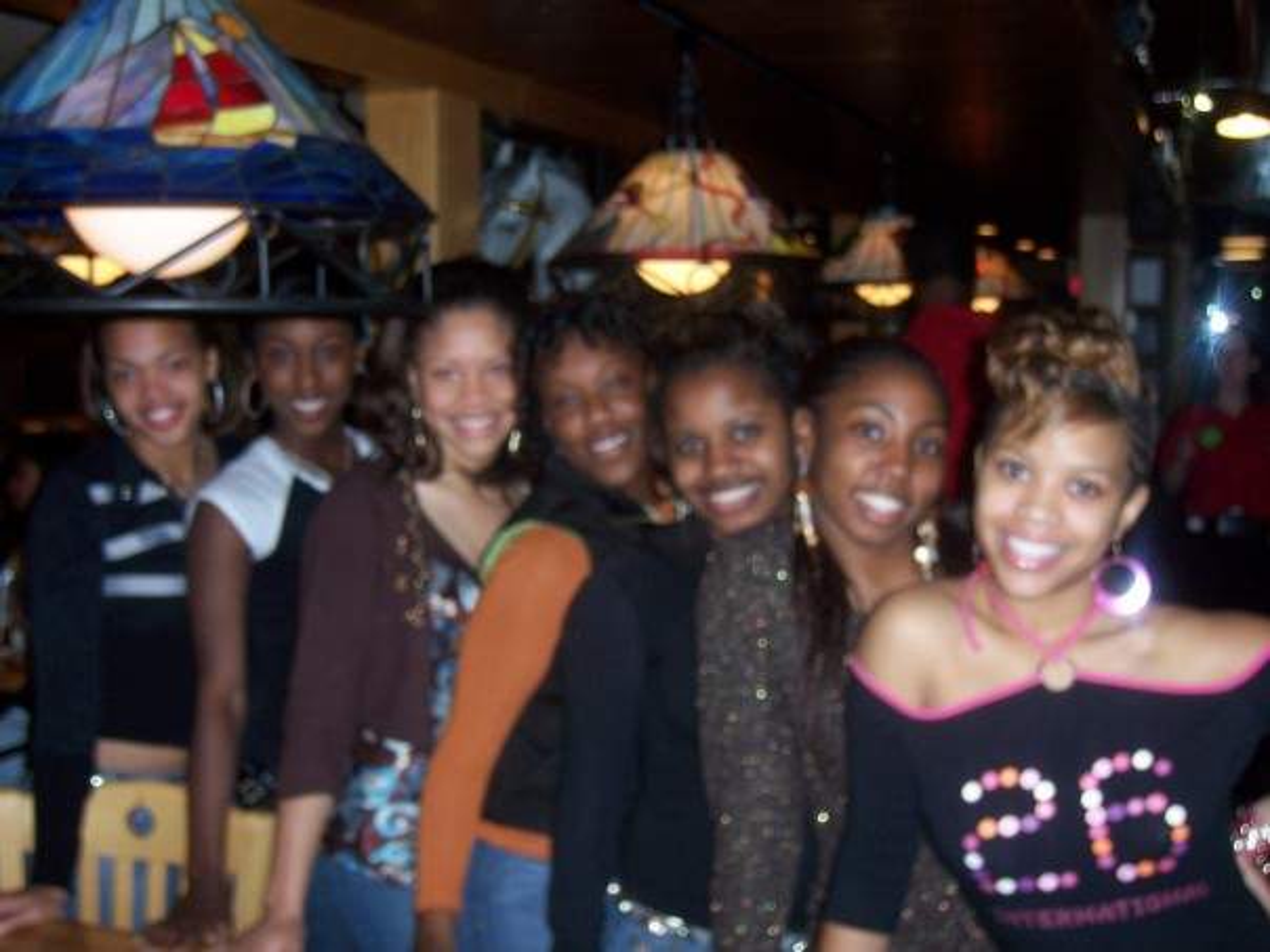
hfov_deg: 42.1
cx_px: 635
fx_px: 1651
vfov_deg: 32.2
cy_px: 476
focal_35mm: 45
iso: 160
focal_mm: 7.7
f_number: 3.2
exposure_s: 1/60
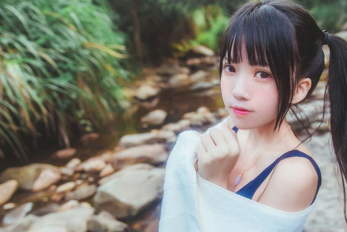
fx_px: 424
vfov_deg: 30.3
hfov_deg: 43.7
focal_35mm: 44
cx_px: 238
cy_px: 152
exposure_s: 1/80
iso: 320
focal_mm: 24
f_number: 2.8
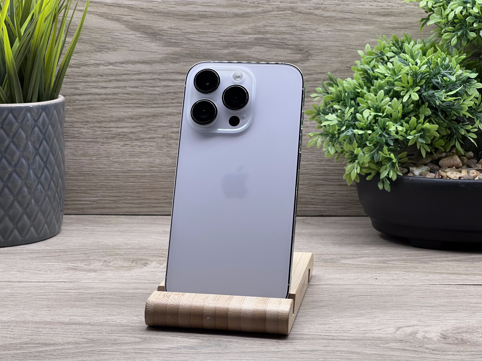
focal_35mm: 77
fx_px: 1072
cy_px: 180
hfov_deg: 25.3
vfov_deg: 19.1
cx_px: 241
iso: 80
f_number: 2.8
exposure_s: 1/100
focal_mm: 9
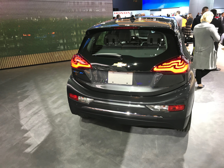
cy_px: 84
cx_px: 112
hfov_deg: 63.4
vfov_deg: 49.7
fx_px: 181
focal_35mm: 28
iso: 20
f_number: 1.8
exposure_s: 1/30
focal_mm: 3.99
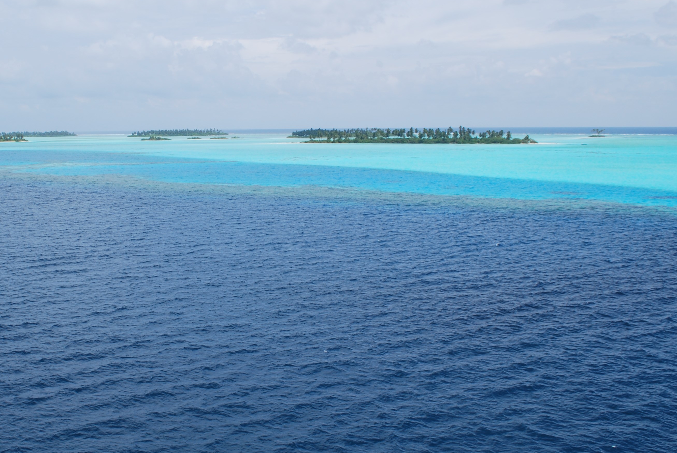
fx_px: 753
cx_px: 236
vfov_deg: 33.5
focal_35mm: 40
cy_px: 200
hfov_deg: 47.8
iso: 100
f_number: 9
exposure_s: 1/250
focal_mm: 18
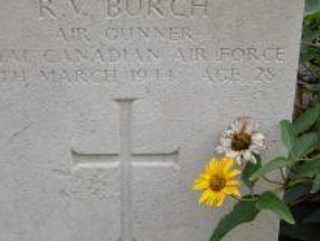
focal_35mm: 76
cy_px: 28
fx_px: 703
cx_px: 135
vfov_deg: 19.1
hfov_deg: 25.6
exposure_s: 1/350
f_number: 2.8
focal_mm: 6.3
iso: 80
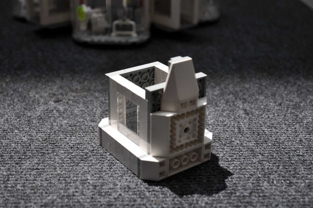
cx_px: 156
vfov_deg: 23.7
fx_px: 495
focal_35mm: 57
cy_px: 104
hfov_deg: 35.1
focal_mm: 38
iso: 200
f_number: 5
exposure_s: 1/500
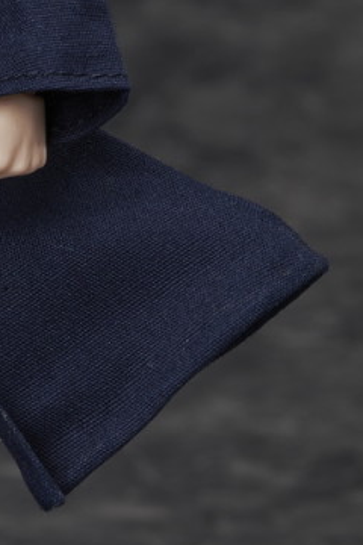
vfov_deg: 6.2
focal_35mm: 333
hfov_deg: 4.1
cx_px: -198
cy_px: 94
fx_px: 5036
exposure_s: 1/125
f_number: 18
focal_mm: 100
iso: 100
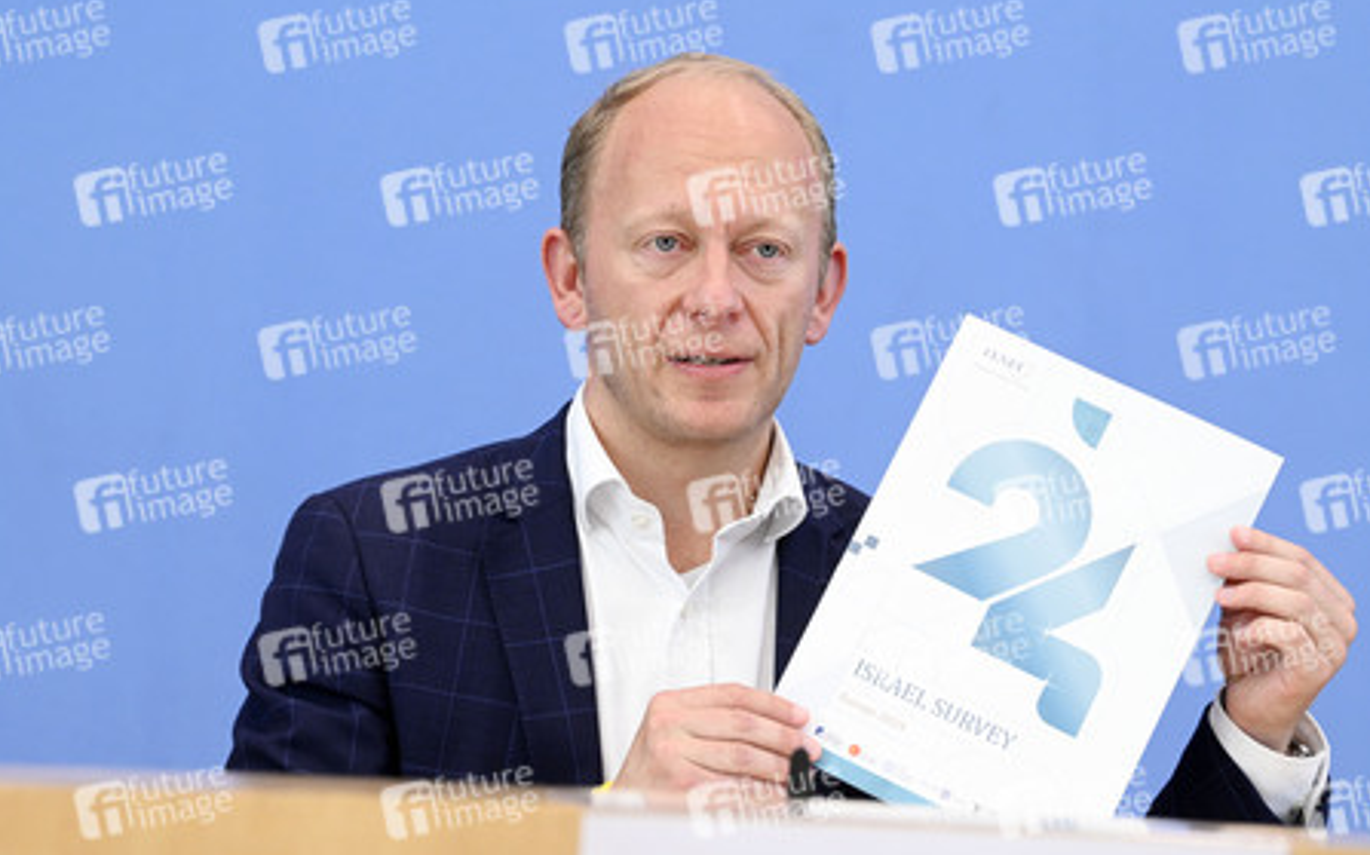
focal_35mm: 113
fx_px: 4217
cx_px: 685
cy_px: 420
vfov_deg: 11.6
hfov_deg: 18.5
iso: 3200
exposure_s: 1/640
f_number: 5.6
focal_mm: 110
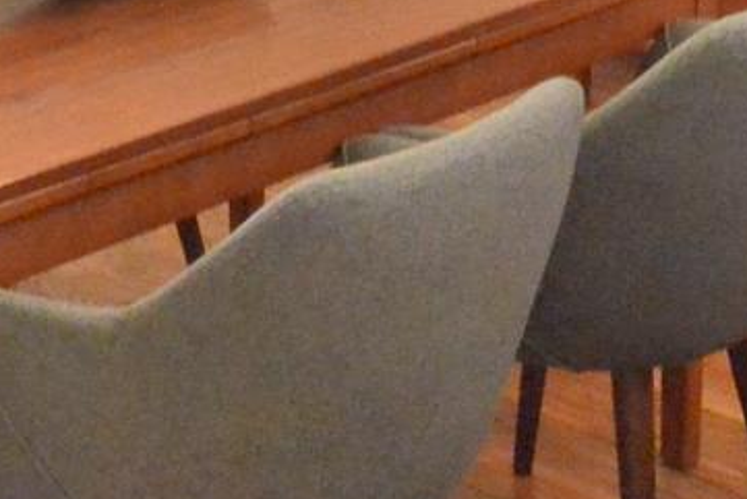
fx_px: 2117
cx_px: 213
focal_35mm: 102
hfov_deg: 19.9
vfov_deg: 12.8
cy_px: -221
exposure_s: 1/60
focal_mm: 6.7
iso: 640
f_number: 3.5
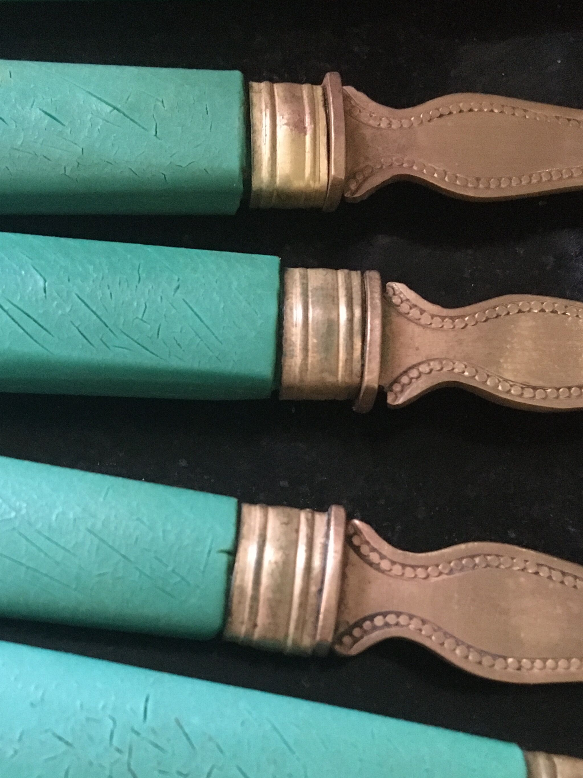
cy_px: 492
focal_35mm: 43
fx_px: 966
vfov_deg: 43.5
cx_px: 189
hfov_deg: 33.3
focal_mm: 4.15
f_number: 2.2
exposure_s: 1/17
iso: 400
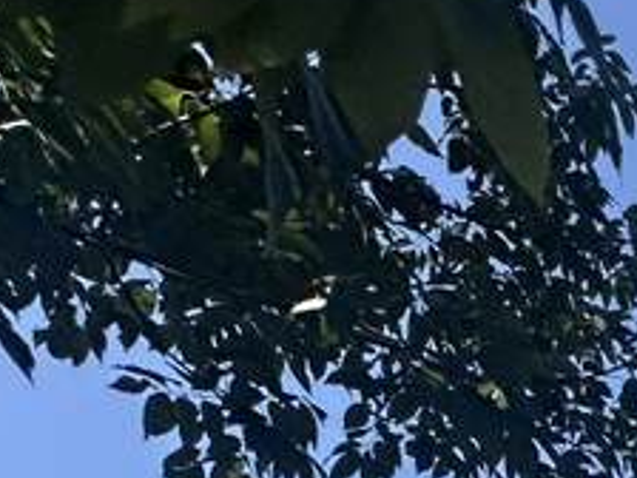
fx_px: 1472
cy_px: 1278
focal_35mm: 80
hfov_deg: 15.3
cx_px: 1487
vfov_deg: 12.4
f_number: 2.2
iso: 50
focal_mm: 2.22
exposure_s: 1/1531
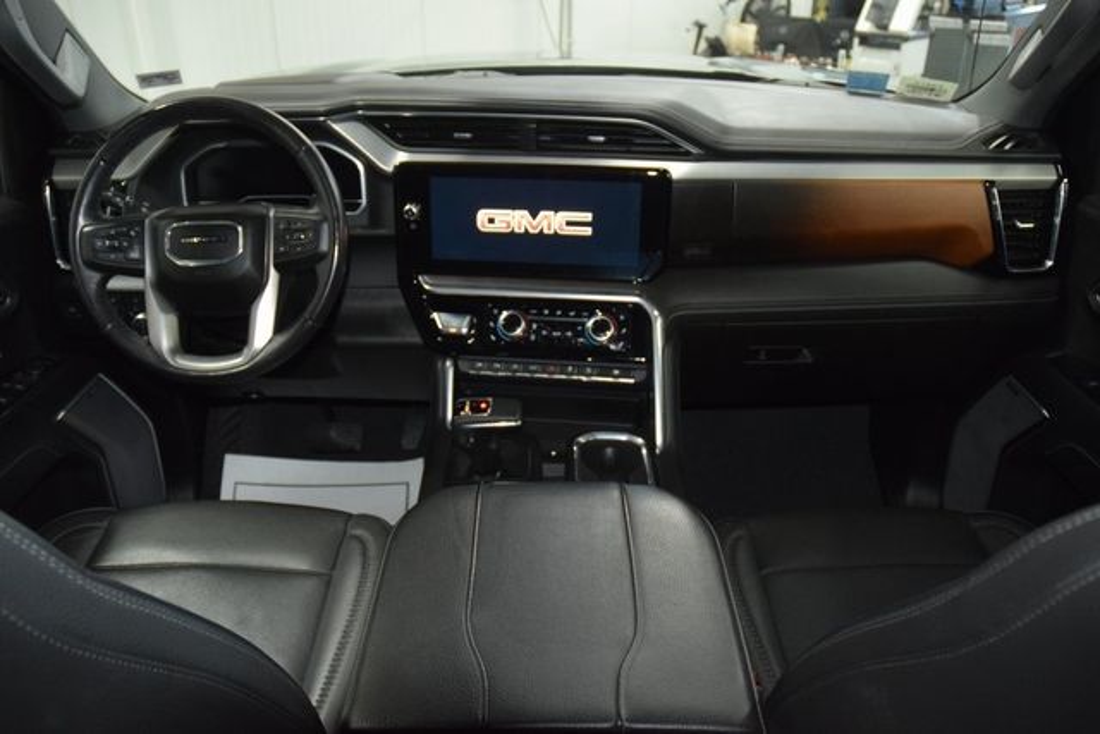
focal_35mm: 27
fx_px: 825
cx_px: 550
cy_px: 367
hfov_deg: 67.4
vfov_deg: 48.0
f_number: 3.5
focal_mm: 18
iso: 2500
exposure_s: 1/80
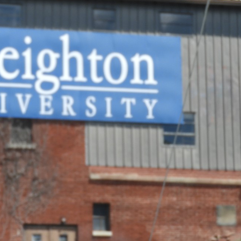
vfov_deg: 7.8
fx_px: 1772
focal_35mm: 225
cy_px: 79
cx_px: 63
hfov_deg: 7.8
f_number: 5
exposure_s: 1/400
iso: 100
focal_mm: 20.6
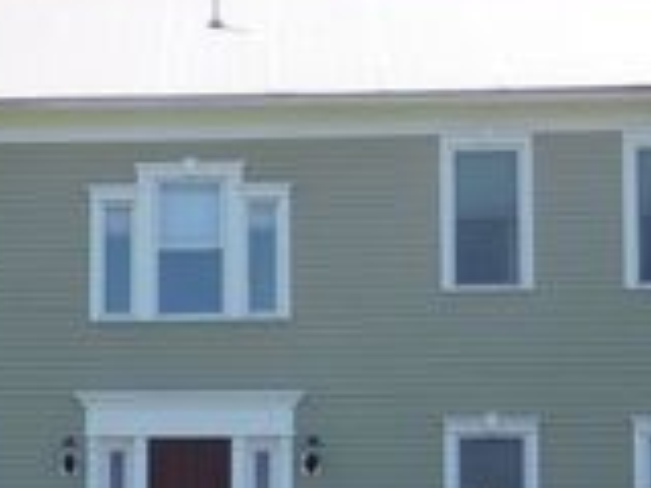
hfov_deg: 15.4
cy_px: 458
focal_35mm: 125
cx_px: -20
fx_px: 2351
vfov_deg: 11.8
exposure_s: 1/640
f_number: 3.9
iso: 125
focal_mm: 7.1
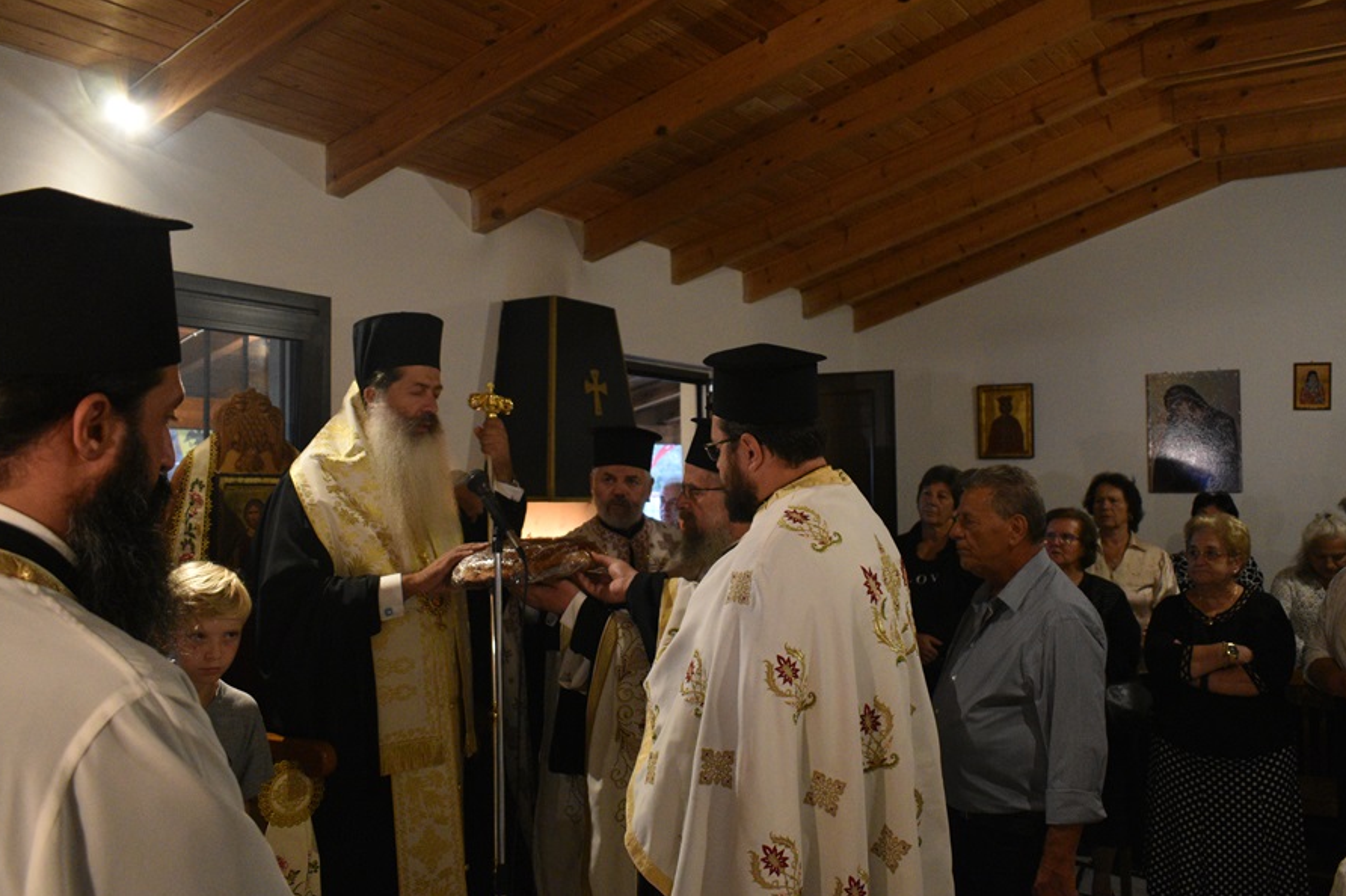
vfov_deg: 42.3
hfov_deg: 60.2
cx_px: 729
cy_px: 439
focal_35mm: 31
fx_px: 1159
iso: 2500
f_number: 3.5
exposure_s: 1/125
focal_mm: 18
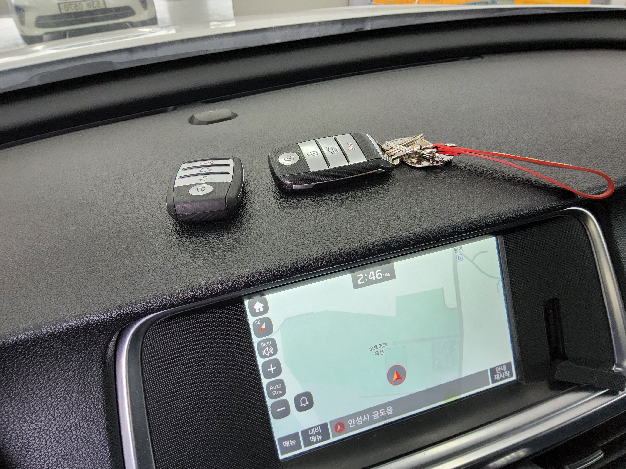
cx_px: 313
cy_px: 234
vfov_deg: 54.9
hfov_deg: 69.4
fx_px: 452
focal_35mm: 25
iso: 160
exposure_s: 1/120
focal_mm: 3.08
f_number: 2
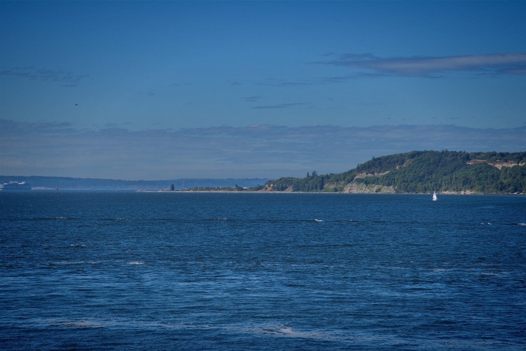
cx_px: 263
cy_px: 176
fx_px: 1754
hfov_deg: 17.1
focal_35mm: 120
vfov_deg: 11.4
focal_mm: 120
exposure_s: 1/250
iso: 500
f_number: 22
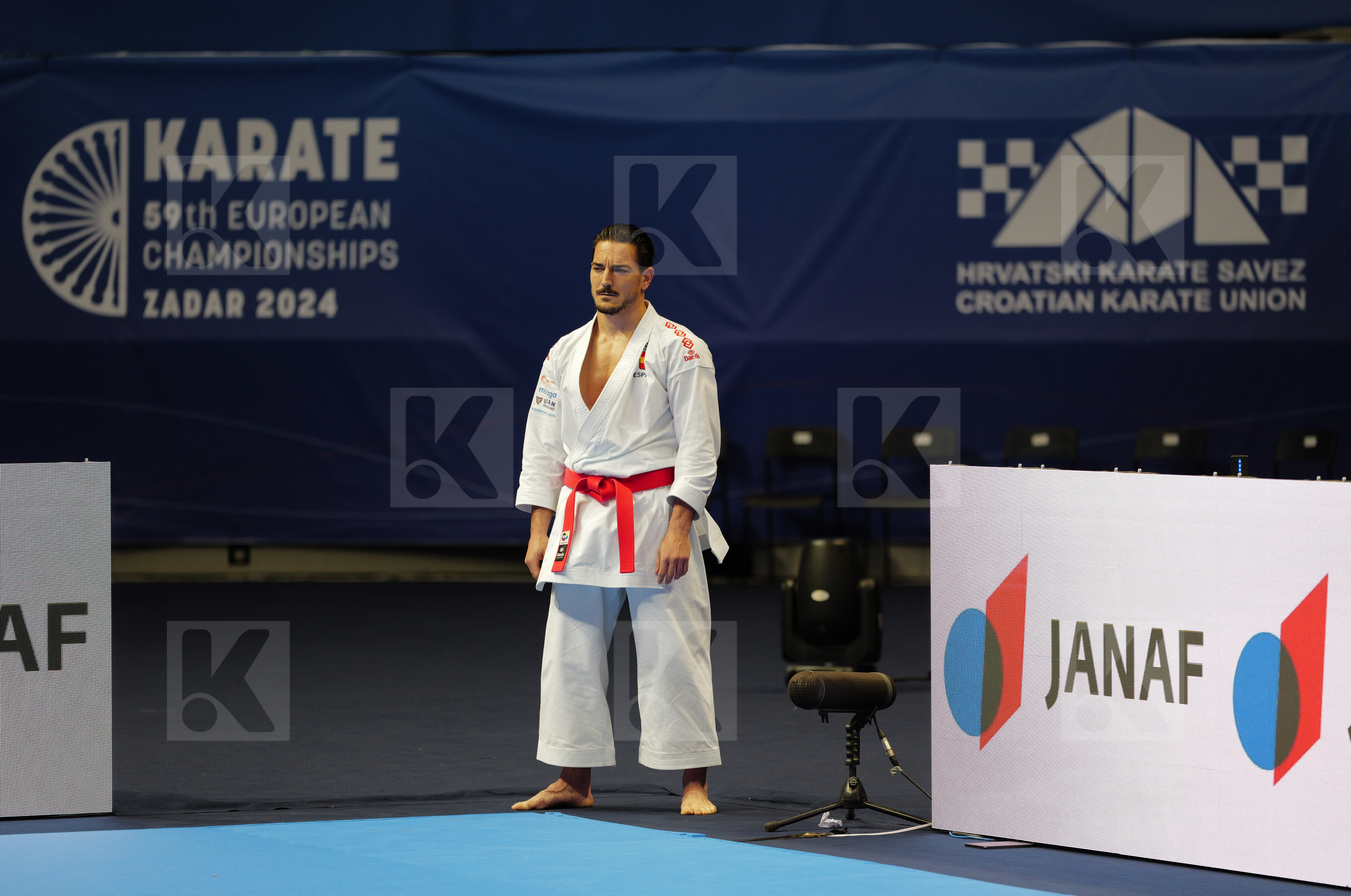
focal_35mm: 175
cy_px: 448
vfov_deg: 7.8
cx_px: 676
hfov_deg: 11.8
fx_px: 6556
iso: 1250
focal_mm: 175
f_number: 2.8
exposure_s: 1/500
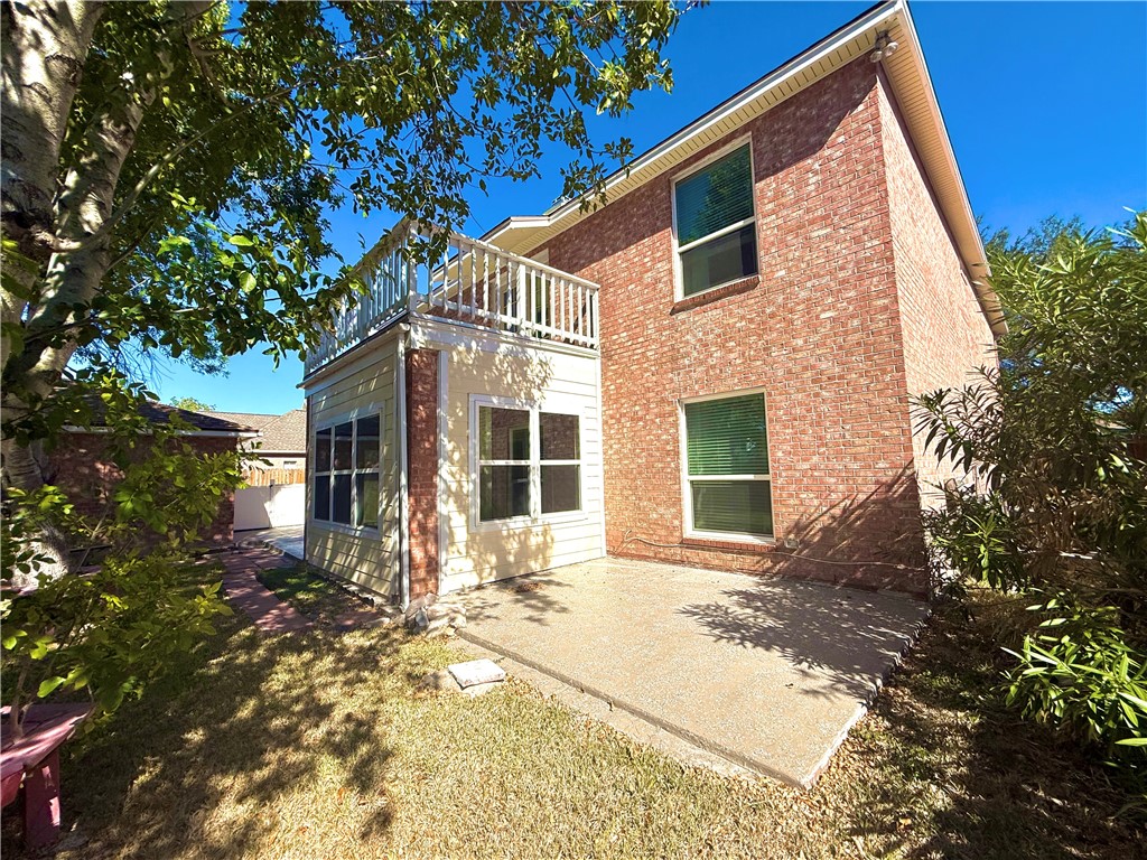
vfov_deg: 85.7
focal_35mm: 14
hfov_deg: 102.1
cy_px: 430
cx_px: 574
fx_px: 464
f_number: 2.2
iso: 50
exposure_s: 1/2976
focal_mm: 2.22
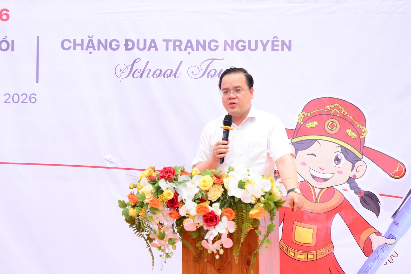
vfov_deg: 14.7
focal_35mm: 93
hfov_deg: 21.9
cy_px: 137
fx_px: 1062
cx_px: 206
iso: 160
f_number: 5
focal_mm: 62
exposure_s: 1/160
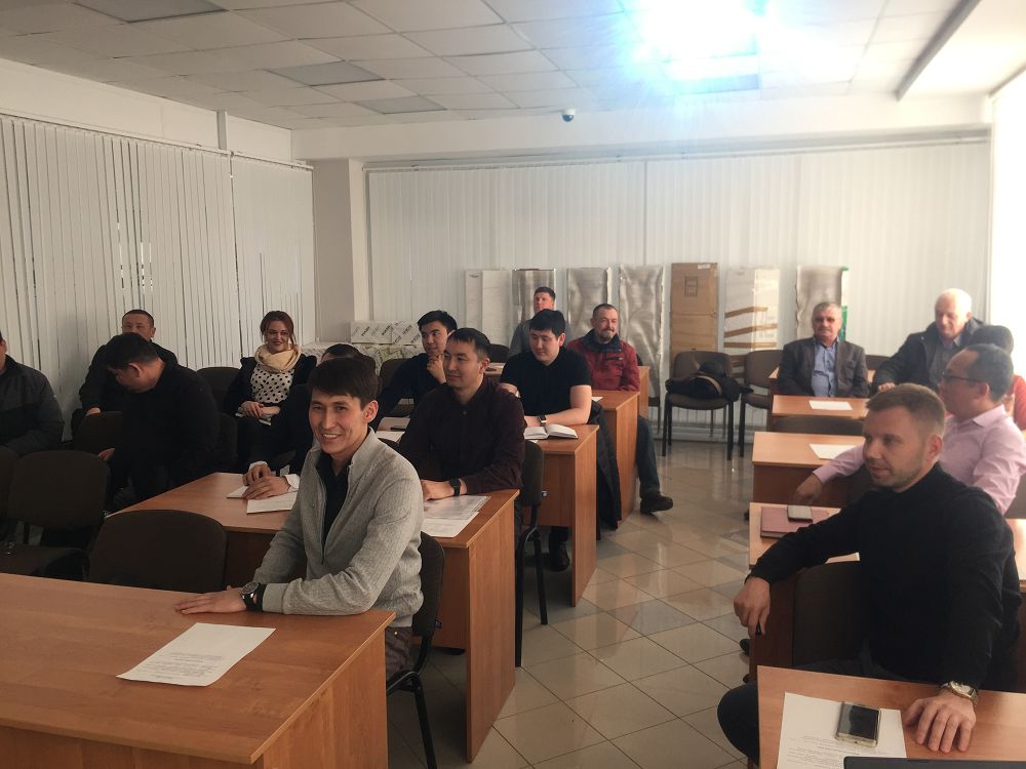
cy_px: 384
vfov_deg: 48.2
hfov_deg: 61.7
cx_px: 513
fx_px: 860
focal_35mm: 29
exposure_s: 1/100
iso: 40
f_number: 2.2
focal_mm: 4.15
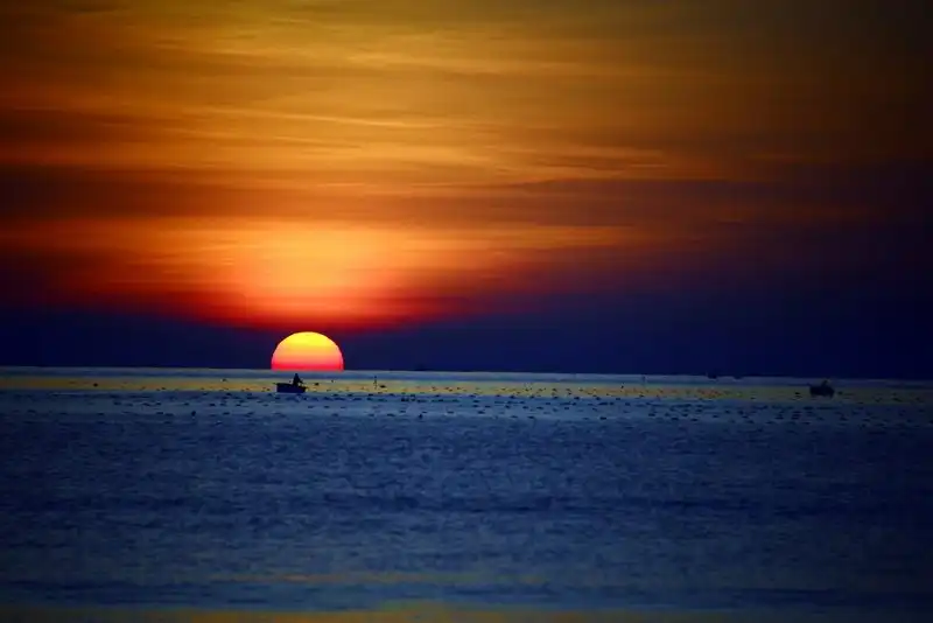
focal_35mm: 300
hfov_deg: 6.9
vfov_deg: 4.6
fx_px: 7777
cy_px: 312
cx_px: 466
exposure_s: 1/1250
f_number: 5.6
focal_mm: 300
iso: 250
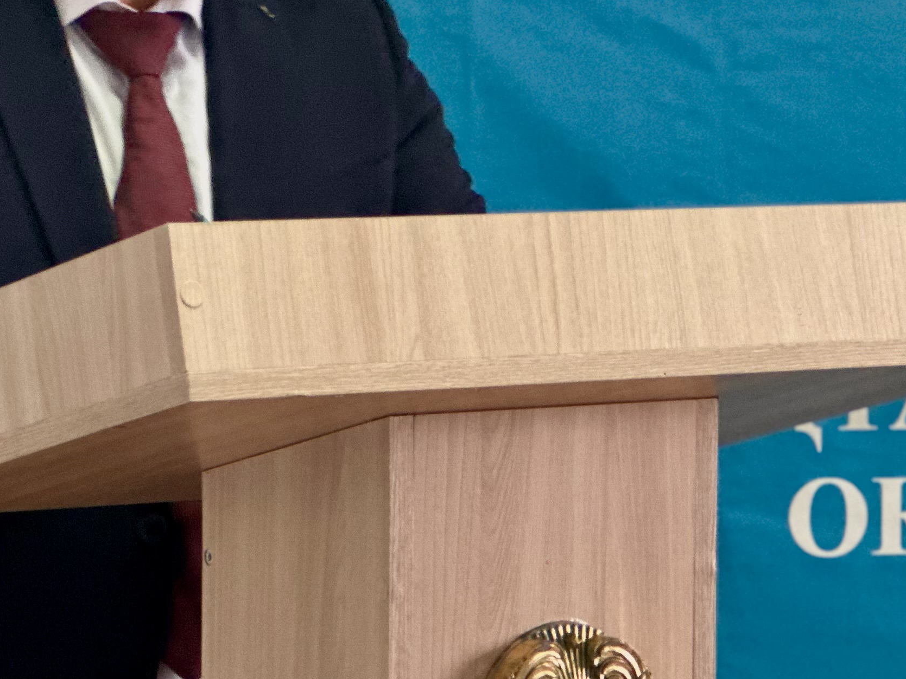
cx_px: 268
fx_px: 4869
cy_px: 143
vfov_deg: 8.0
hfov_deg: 10.6
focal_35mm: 186
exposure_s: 1/20
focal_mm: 9
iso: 320
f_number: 2.8
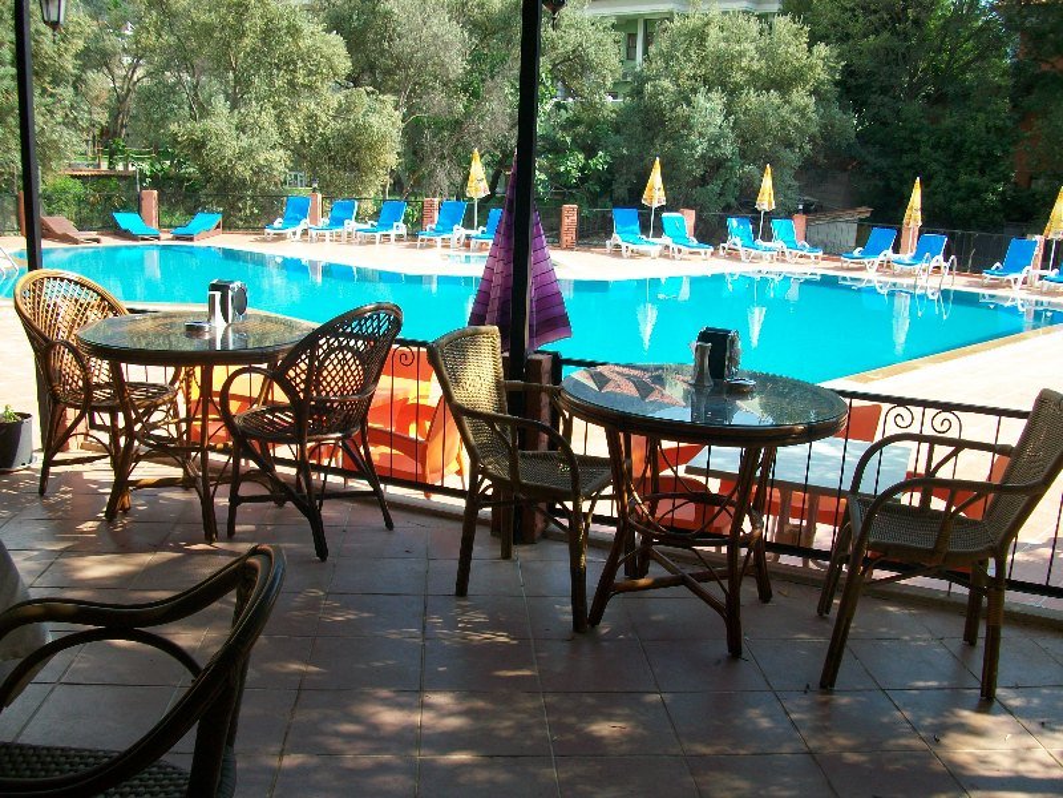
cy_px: 399
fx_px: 983
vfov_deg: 44.2
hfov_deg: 56.8
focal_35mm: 32
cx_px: 532
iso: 64
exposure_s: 1/400
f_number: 2.8
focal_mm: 5.7
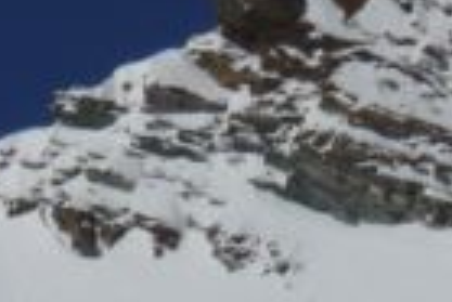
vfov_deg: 0.9
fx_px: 20172
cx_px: 10
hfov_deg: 1.3
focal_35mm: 1605
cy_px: 851
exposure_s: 1/500
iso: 100
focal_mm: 46
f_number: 11
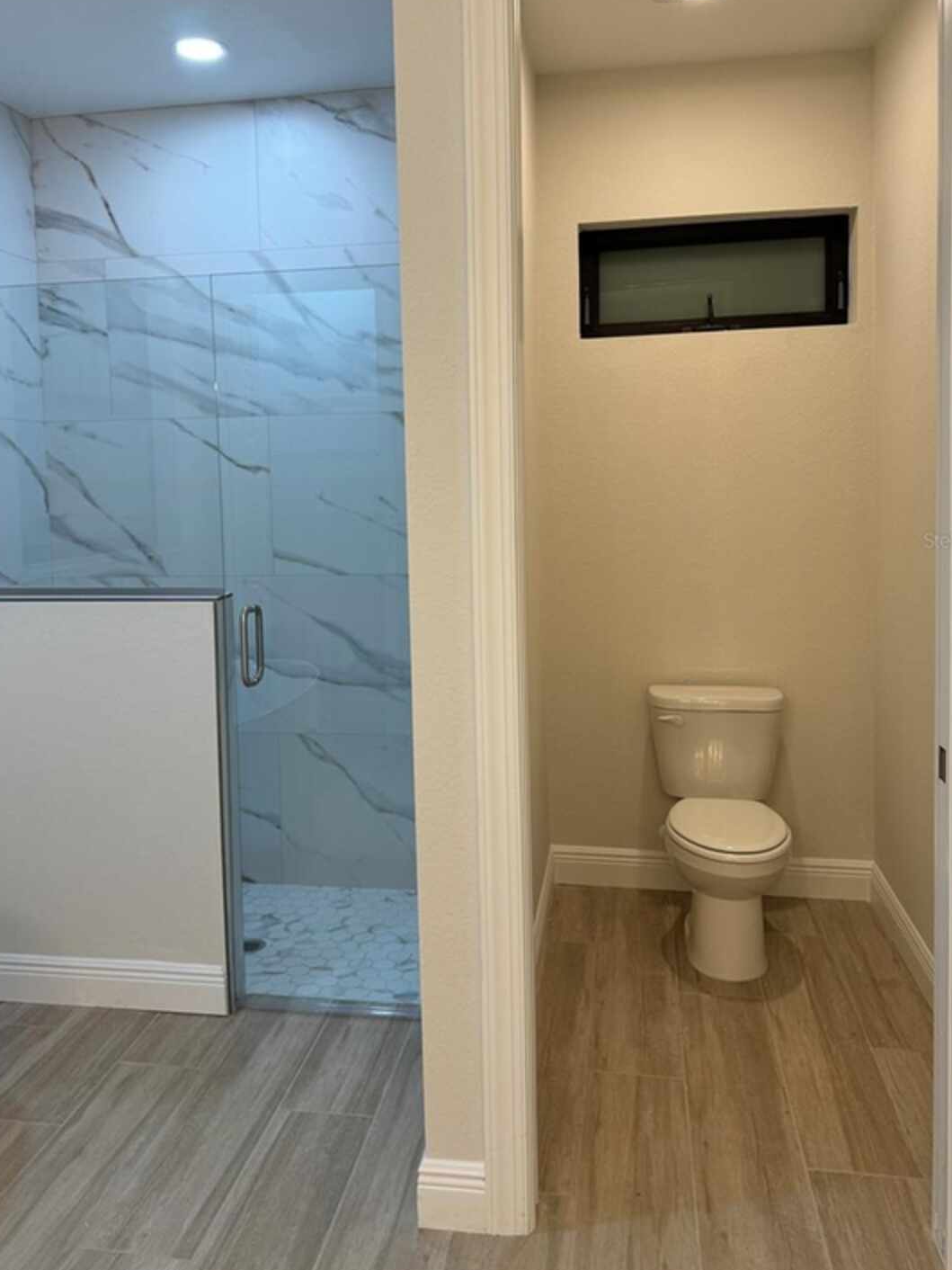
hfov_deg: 48.2
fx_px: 1063
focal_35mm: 29
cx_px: 439
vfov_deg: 61.4
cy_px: 540
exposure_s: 1/120
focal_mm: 6.76
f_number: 1.78
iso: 100
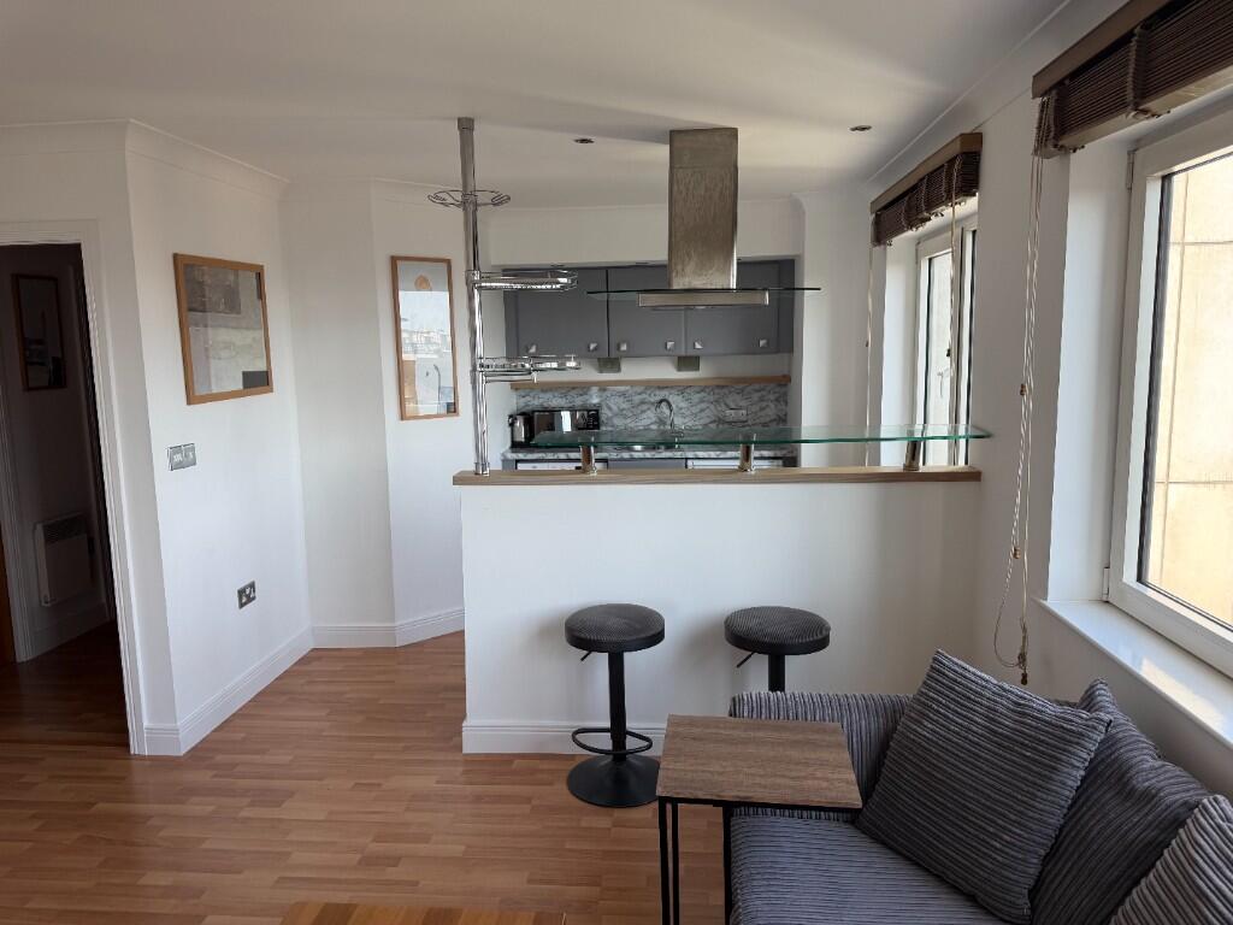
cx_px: 616
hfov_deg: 71.6
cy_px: 462
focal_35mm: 24
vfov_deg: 56.8
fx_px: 855
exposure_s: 1/321
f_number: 1.78
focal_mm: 6.76
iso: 80
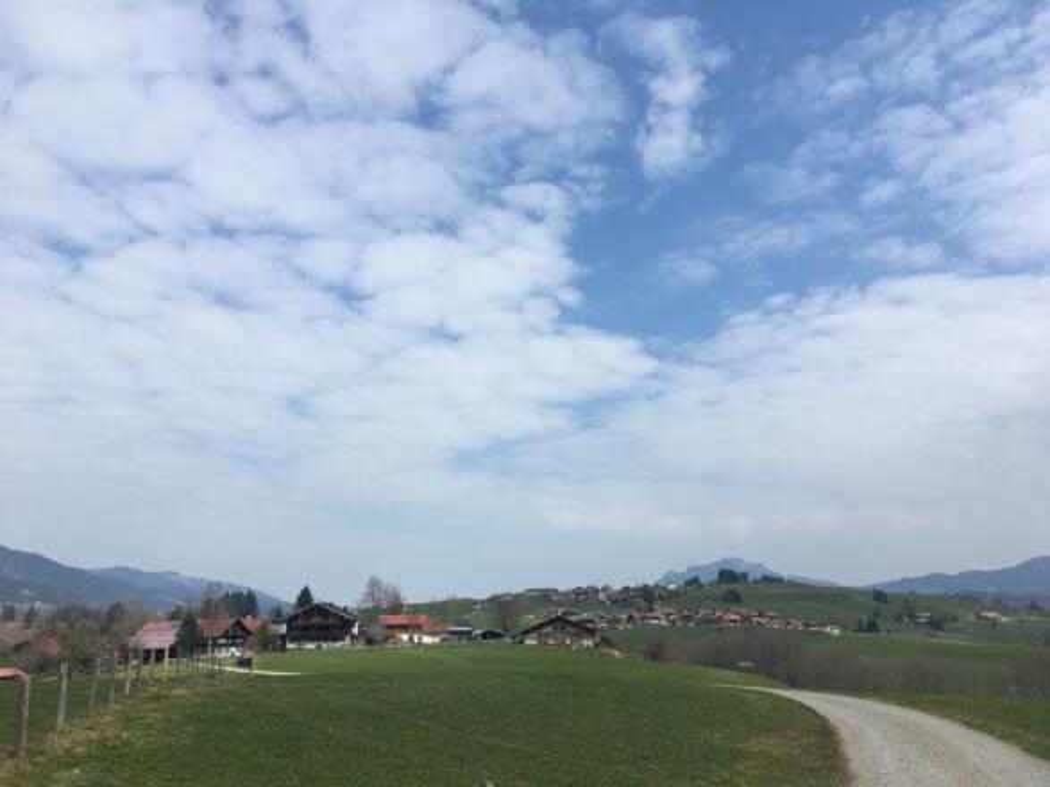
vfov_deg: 48.2
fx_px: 879
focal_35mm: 29
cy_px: 394
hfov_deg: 61.7
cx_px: 525
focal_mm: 4.15
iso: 25
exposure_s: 1/2262
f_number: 2.2
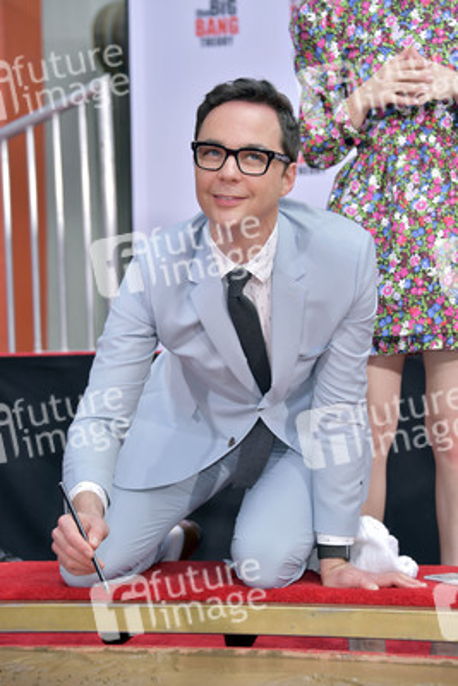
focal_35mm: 98
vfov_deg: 20.8
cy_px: 343
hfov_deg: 14.0
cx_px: 229
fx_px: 1868
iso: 160
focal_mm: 98
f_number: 5.3
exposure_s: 1/250
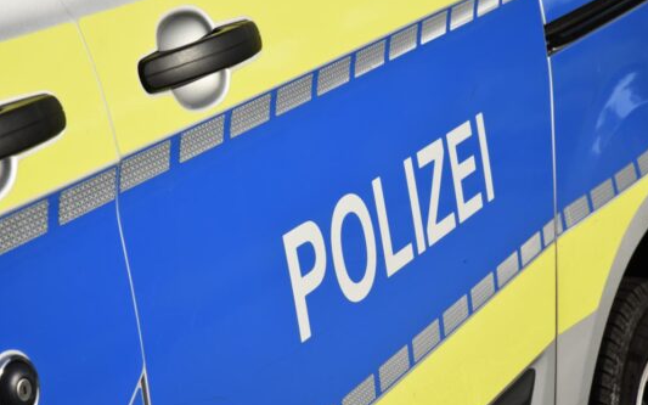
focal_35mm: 108
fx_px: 1907
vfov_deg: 12.1
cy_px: 203
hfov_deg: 19.3
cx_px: 325
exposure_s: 1/1000
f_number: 16
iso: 800
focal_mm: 105
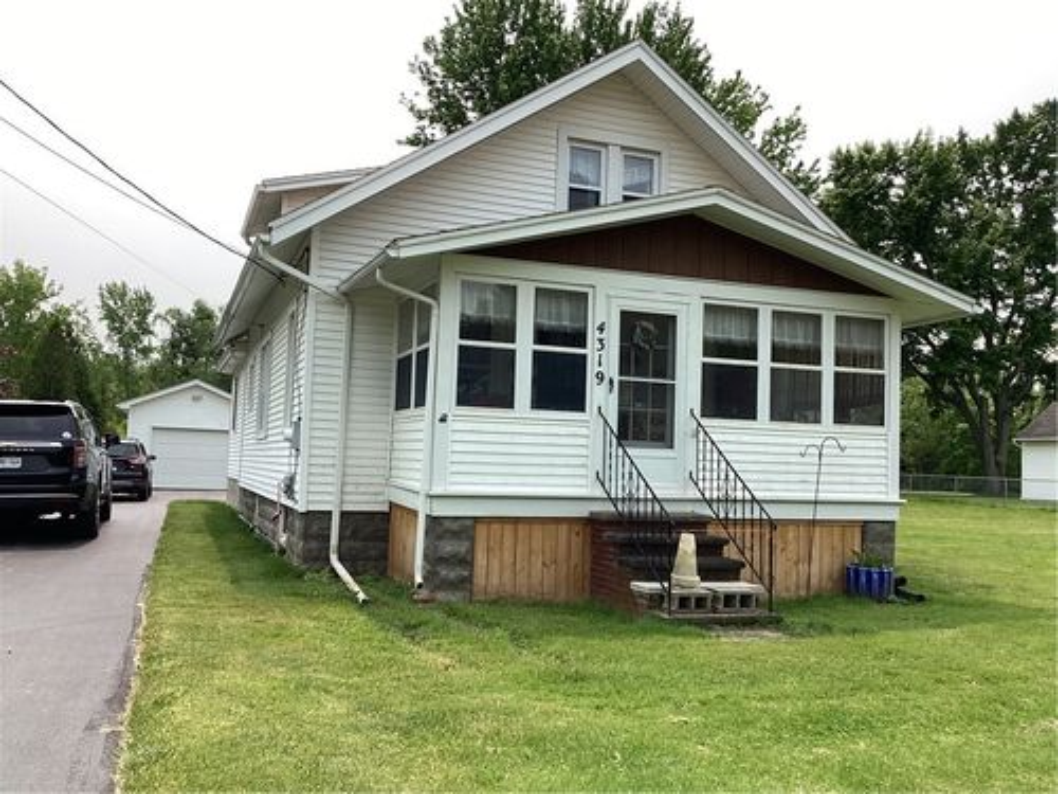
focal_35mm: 31
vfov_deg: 45.4
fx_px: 947
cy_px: 397
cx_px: 529
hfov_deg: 58.4
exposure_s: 1/1131
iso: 25
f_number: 2.4
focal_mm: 3.3
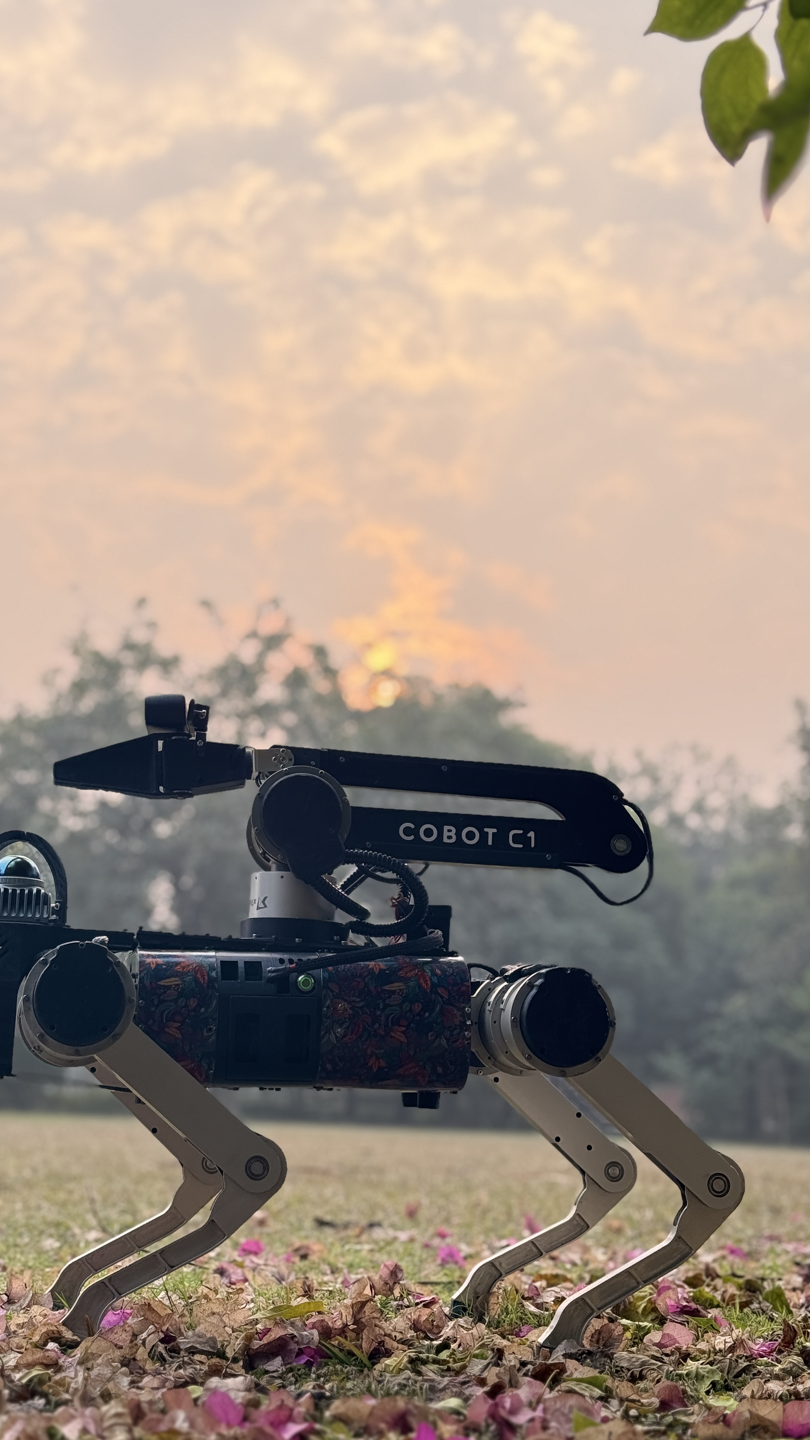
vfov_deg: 39.2
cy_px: 724
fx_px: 2023
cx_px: 312
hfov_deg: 22.6
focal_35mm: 53
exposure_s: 1/242
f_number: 1.78
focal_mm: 6.76
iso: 100
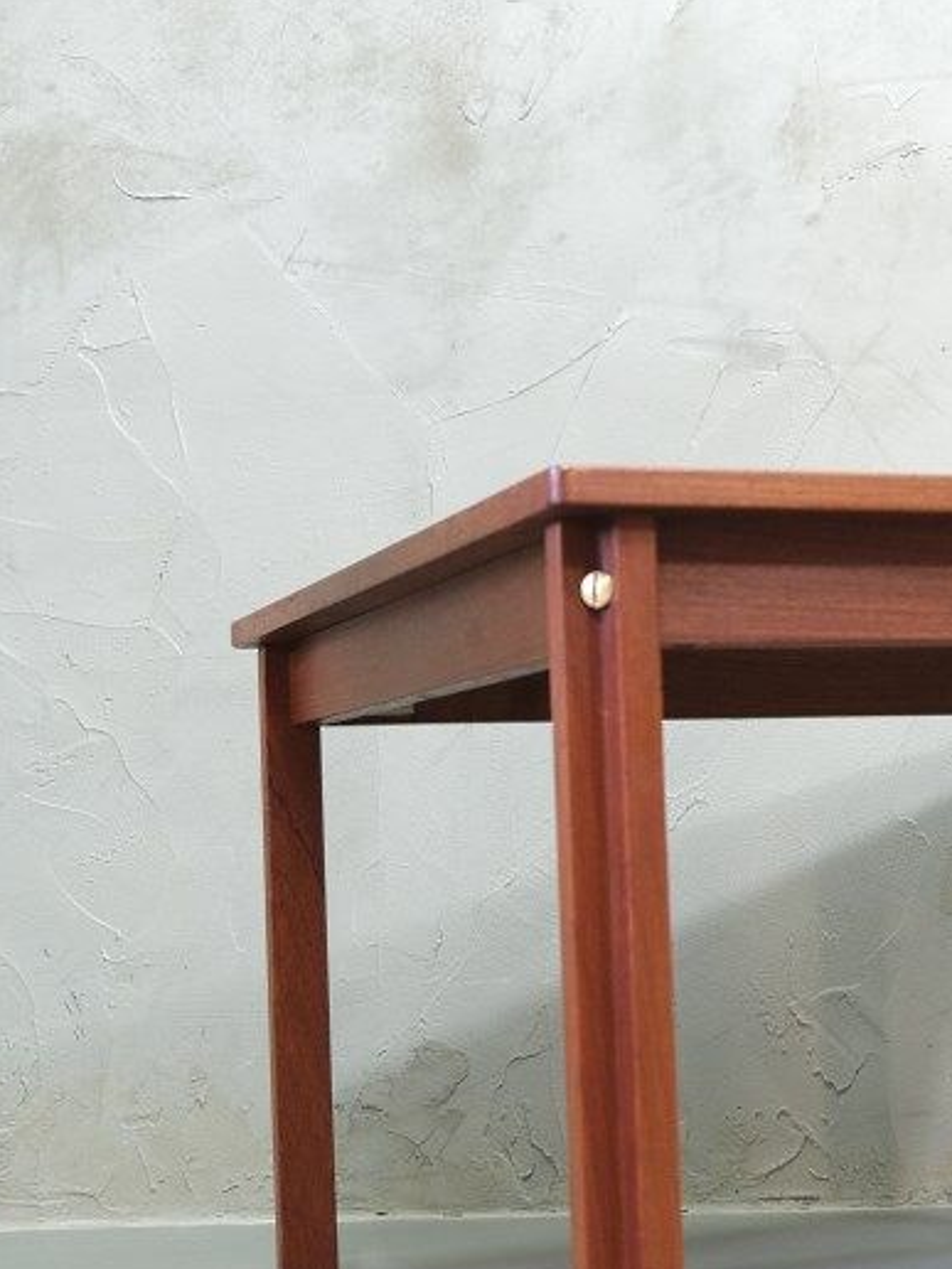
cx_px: 792
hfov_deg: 22.5
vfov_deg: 30.2
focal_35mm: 64
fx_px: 2347
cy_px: 713
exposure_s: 1/26
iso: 800
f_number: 2.8
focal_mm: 18
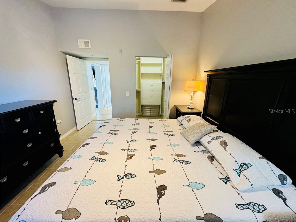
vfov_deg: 85.7
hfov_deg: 102.1
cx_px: 148
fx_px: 120
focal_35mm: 14
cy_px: 111
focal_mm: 2.22
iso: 200
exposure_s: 1/60
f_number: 2.2
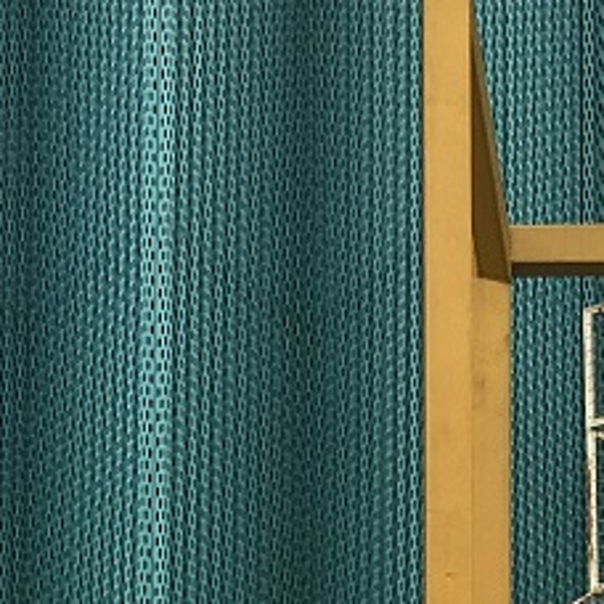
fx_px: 2685
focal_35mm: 136
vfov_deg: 11.6
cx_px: 230
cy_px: 1182
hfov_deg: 12.8
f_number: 2.2
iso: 25
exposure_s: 1/120
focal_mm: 4.15
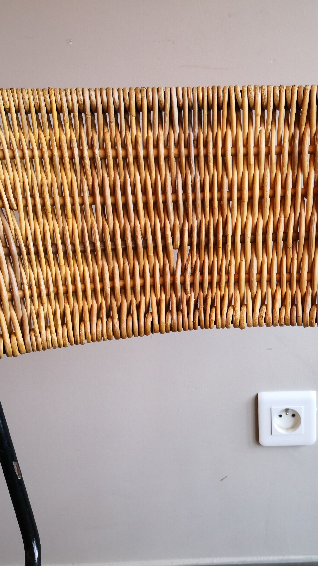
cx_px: 286
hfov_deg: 28.5
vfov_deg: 50.5
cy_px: 283
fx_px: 600
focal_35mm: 40
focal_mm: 3.95
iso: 125
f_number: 1.6
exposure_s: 1/50
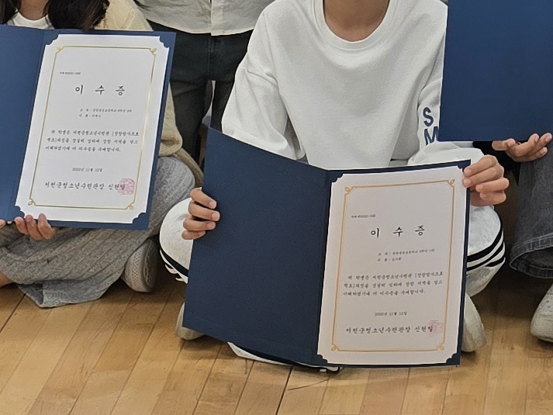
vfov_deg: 10.0
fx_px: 2061
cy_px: -602
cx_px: 589
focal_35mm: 129
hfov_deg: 14.9
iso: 40
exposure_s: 1/120
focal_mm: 6.3
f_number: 1.7
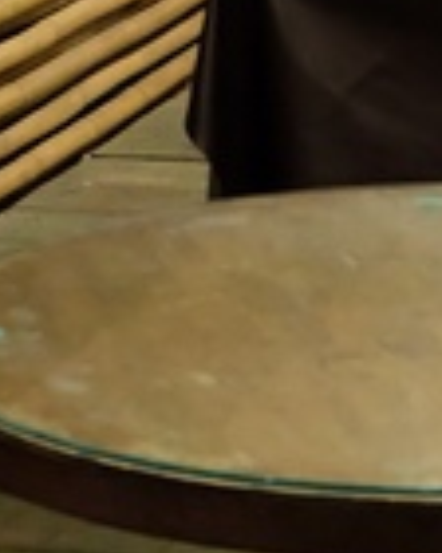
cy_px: -431
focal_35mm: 215
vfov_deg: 8.6
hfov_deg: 7.1
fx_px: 3516
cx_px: 562
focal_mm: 26.9
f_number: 4.5
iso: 3200
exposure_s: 1/10
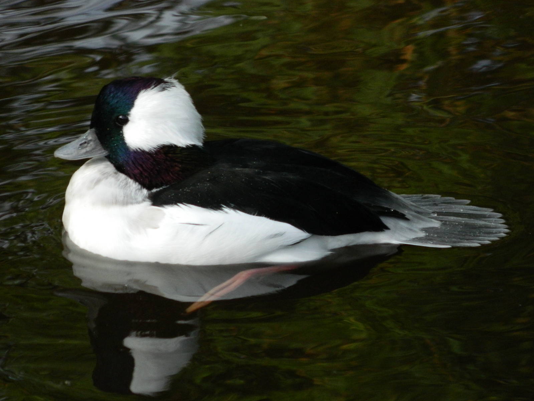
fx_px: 8115
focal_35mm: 526
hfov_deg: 3.8
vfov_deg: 2.8
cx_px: 267
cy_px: 200
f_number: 5.8
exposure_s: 1/500
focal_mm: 94.5
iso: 360
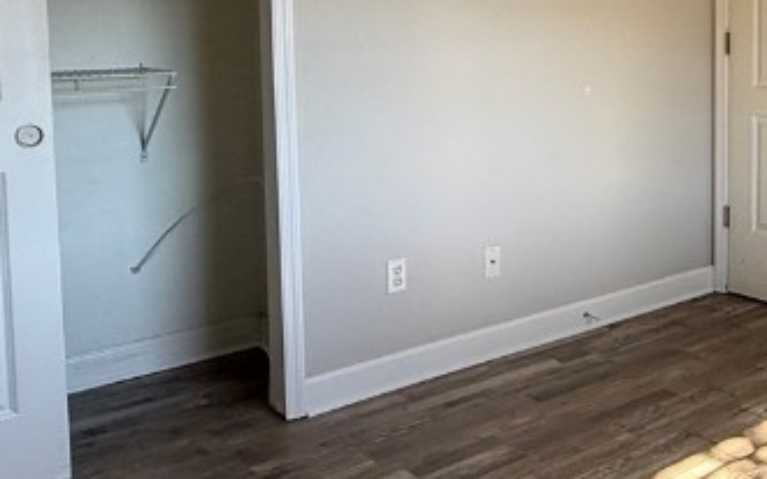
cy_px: 88
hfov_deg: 41.4
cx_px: 630
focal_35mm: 46
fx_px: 961
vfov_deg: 27.4
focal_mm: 2.22
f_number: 2.2
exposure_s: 1/99
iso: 100
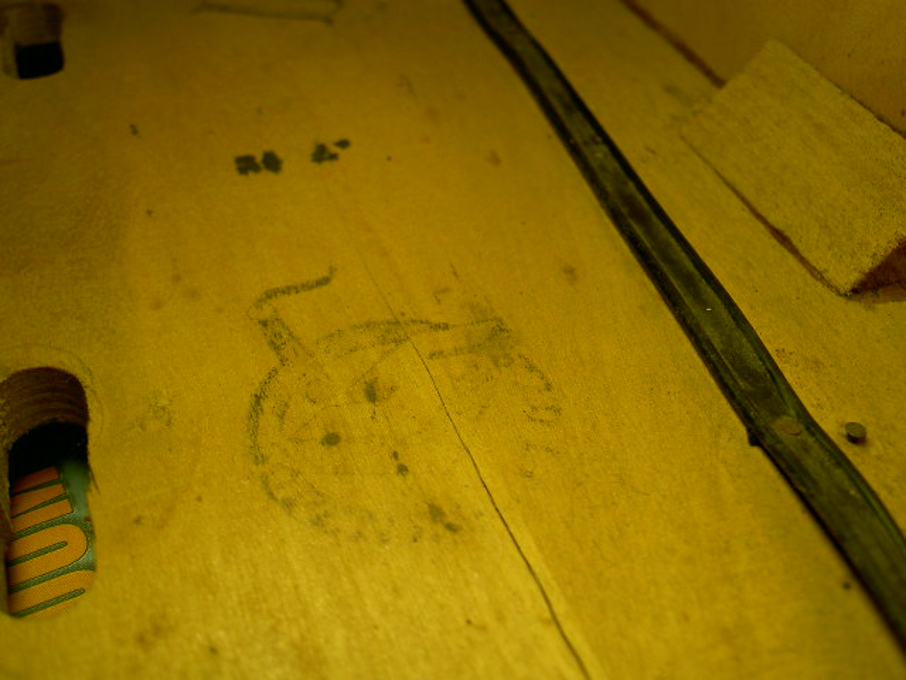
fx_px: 1021
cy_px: 340
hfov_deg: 47.9
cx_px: 453
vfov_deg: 36.8
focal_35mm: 39
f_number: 2.8
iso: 100
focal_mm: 8
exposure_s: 1/196
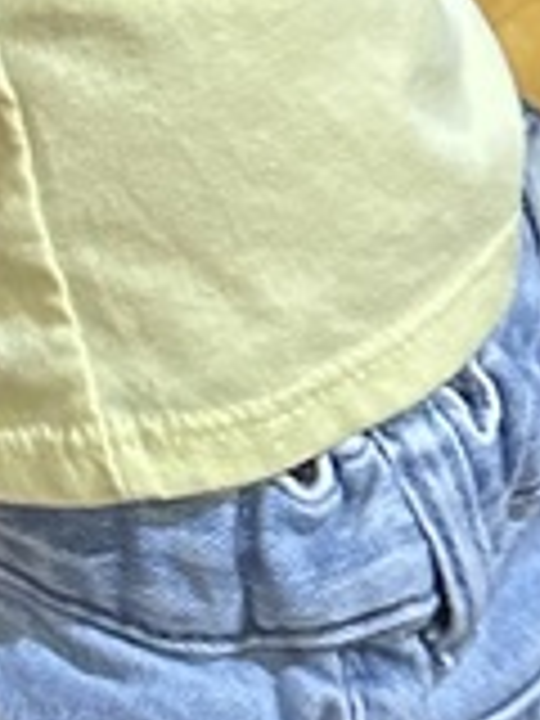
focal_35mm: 154
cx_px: -742
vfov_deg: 10.0
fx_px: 3203
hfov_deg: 8.8
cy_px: -1354
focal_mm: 6.86
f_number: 1.78
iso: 500
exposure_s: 1/60
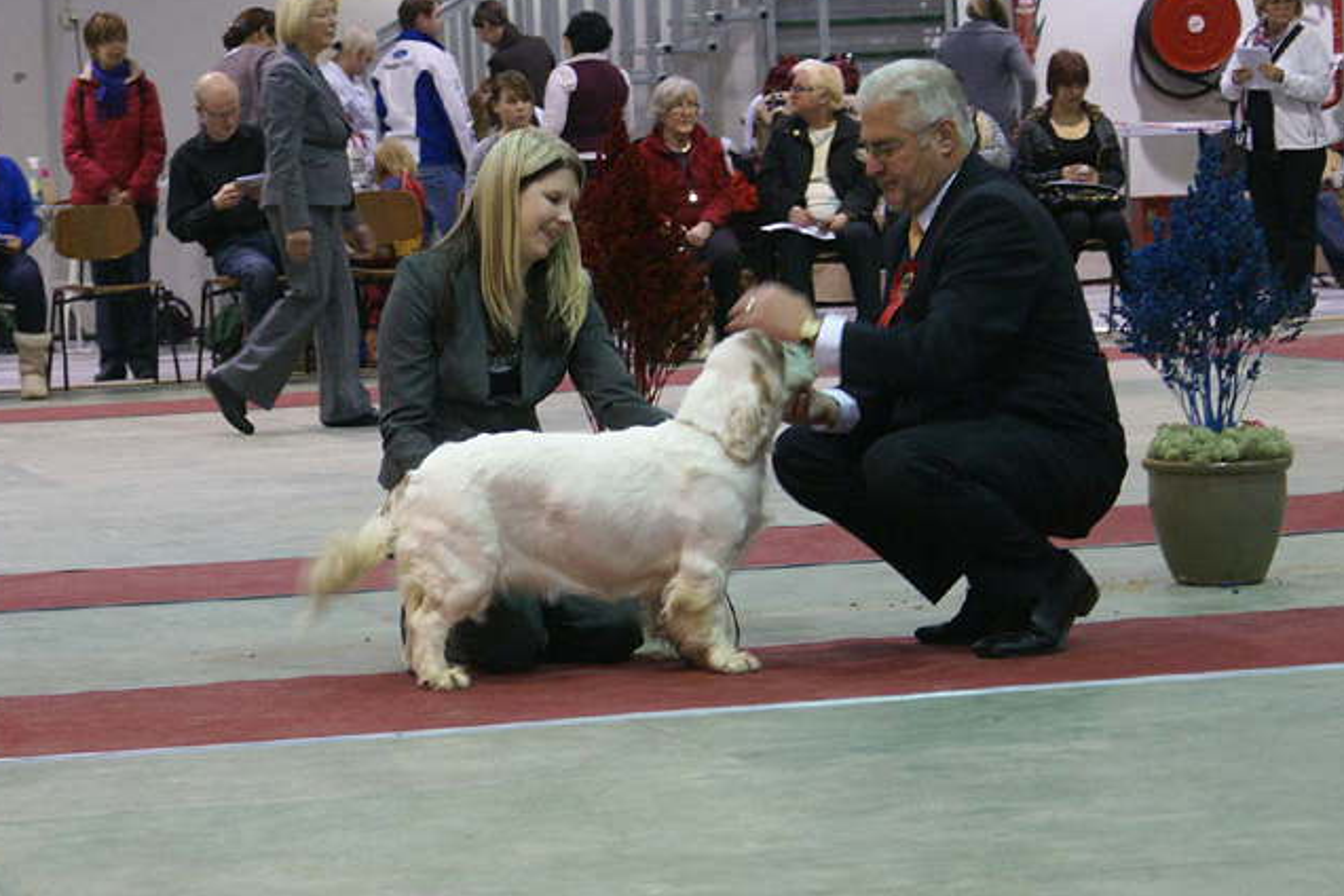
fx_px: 4928
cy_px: 464
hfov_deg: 15.5
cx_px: 545
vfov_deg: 10.4
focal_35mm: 132
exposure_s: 1/20
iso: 400
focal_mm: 70
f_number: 5.6
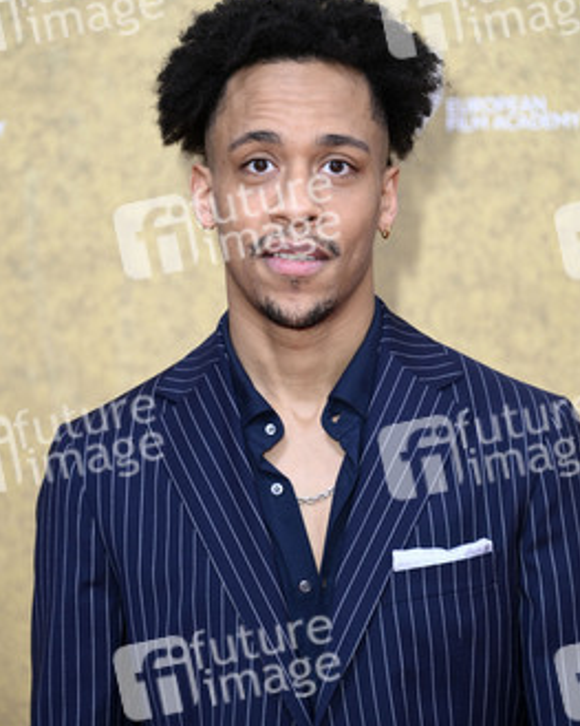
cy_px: 338
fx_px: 4165
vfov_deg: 10.0
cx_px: 291
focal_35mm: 194
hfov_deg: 8.0
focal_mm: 170
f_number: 5.6
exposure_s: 1/250
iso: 1000
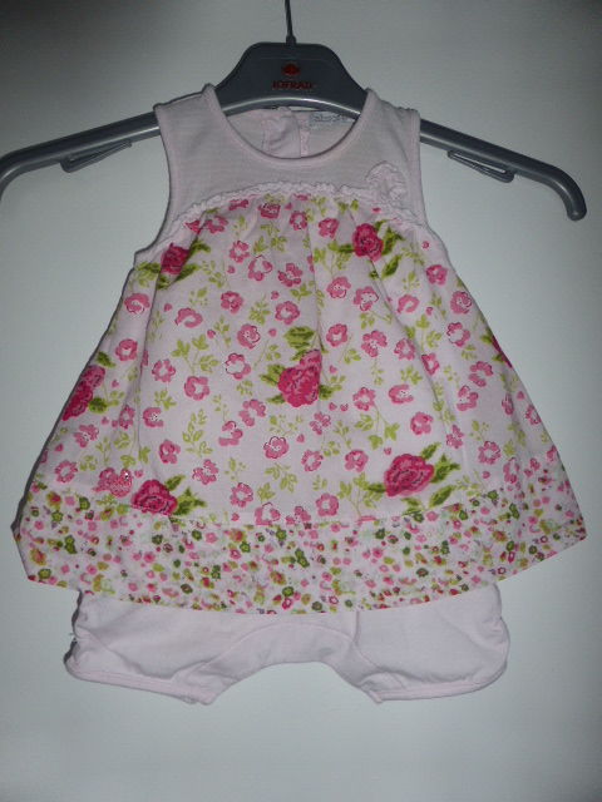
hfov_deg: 56.8
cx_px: 301
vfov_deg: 71.6
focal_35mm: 24
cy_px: 401
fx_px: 557
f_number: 3.3
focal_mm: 4.3
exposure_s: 1/60
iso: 100
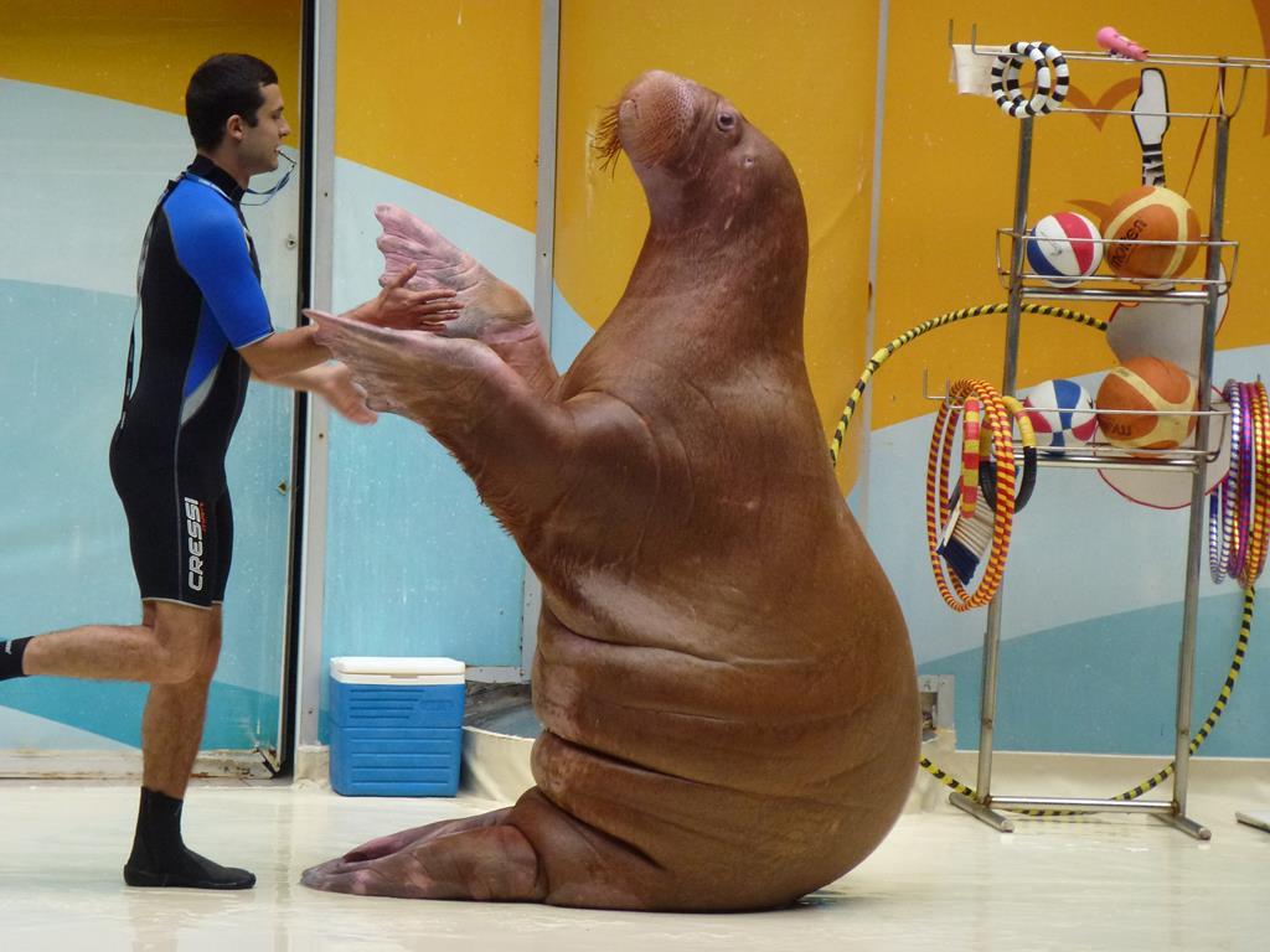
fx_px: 9135
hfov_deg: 8.0
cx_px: 635
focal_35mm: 249
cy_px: 476
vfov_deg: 6.0
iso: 400
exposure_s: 1/100
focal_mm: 44.5
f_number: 5.6
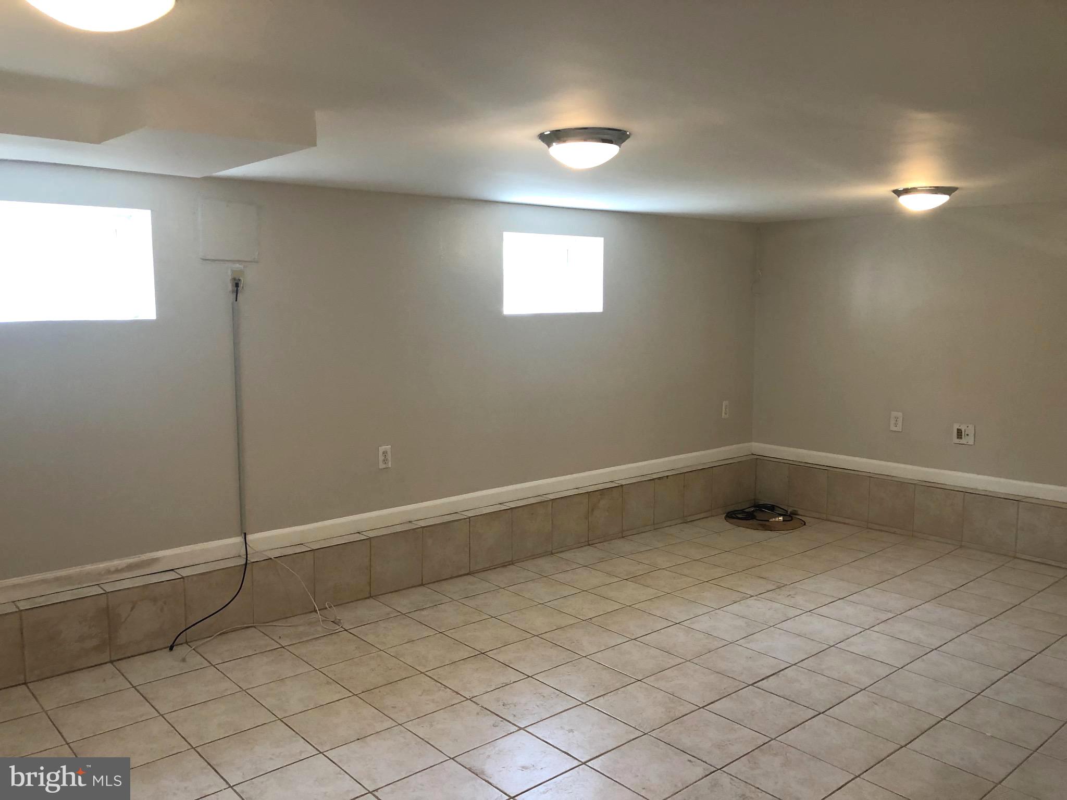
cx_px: 534
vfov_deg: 49.7
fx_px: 863
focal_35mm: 28
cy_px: 400
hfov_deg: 63.4
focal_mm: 3.99
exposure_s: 1/30
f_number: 1.8
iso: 32
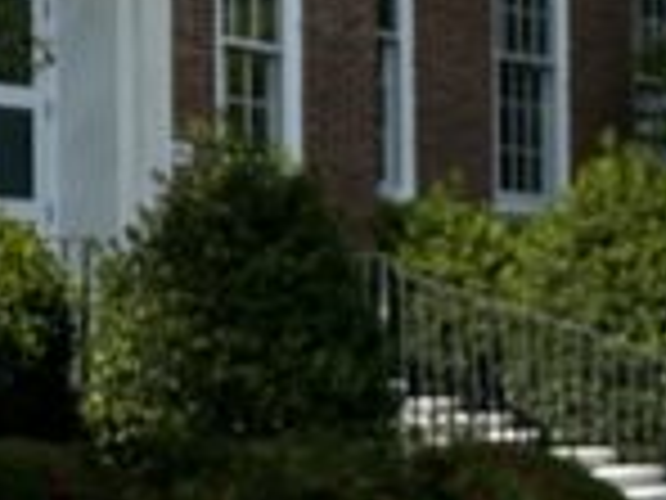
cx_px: 2246
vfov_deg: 8.9
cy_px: 324
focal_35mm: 166
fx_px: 3194
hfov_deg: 8.8
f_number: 1.78
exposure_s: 1/3861
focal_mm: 6.86
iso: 80
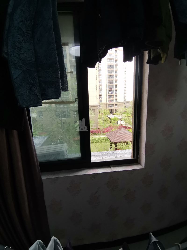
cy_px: 125
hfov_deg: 74.7
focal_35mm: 17
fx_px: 122
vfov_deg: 91.0
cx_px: 94
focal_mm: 1.78
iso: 64
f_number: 2.4
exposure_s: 1/100
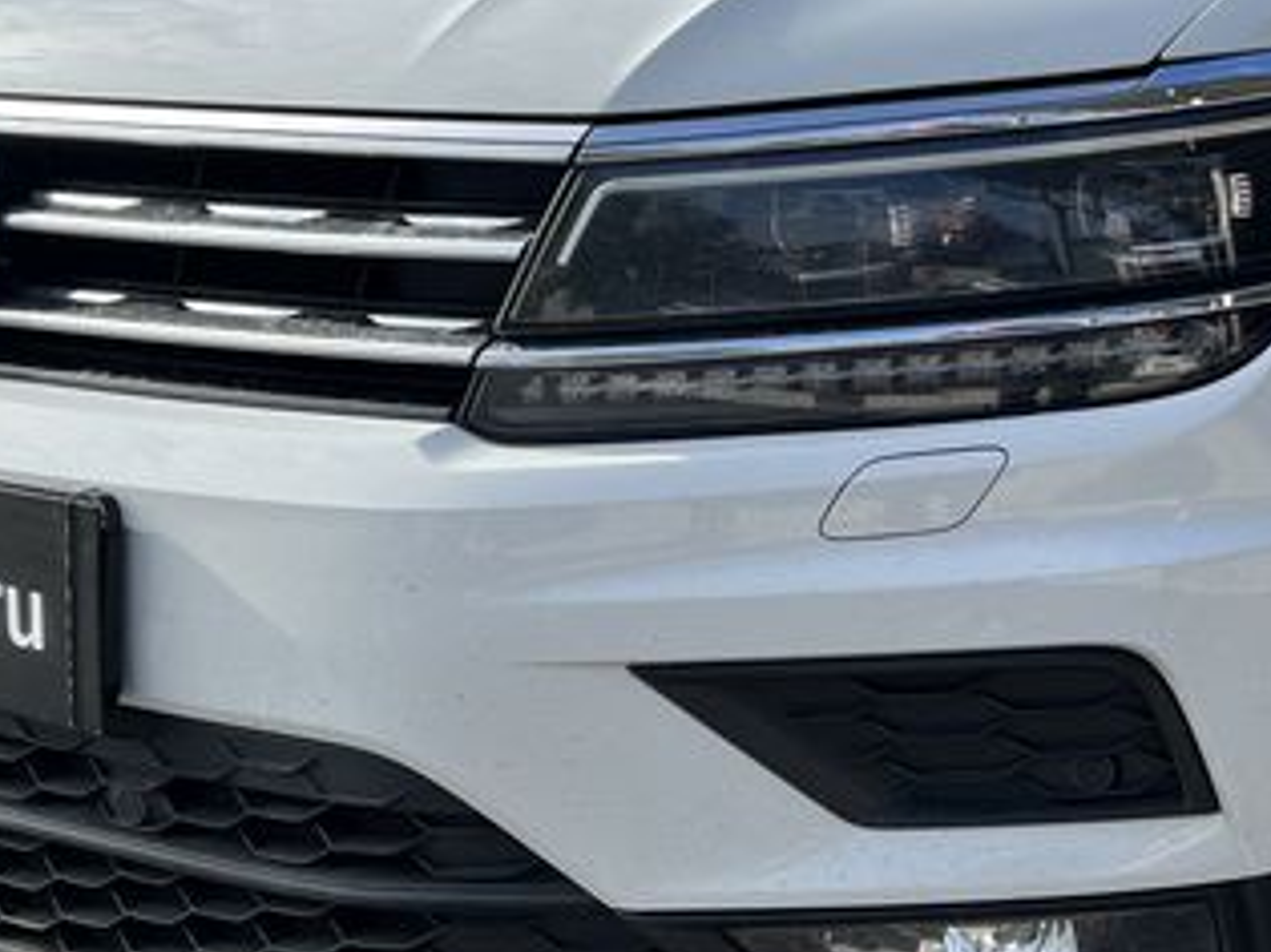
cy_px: 407
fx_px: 2789
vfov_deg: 19.4
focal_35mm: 76
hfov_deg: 25.5
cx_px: 900
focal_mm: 5.7
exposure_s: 1/3571
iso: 50
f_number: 1.5
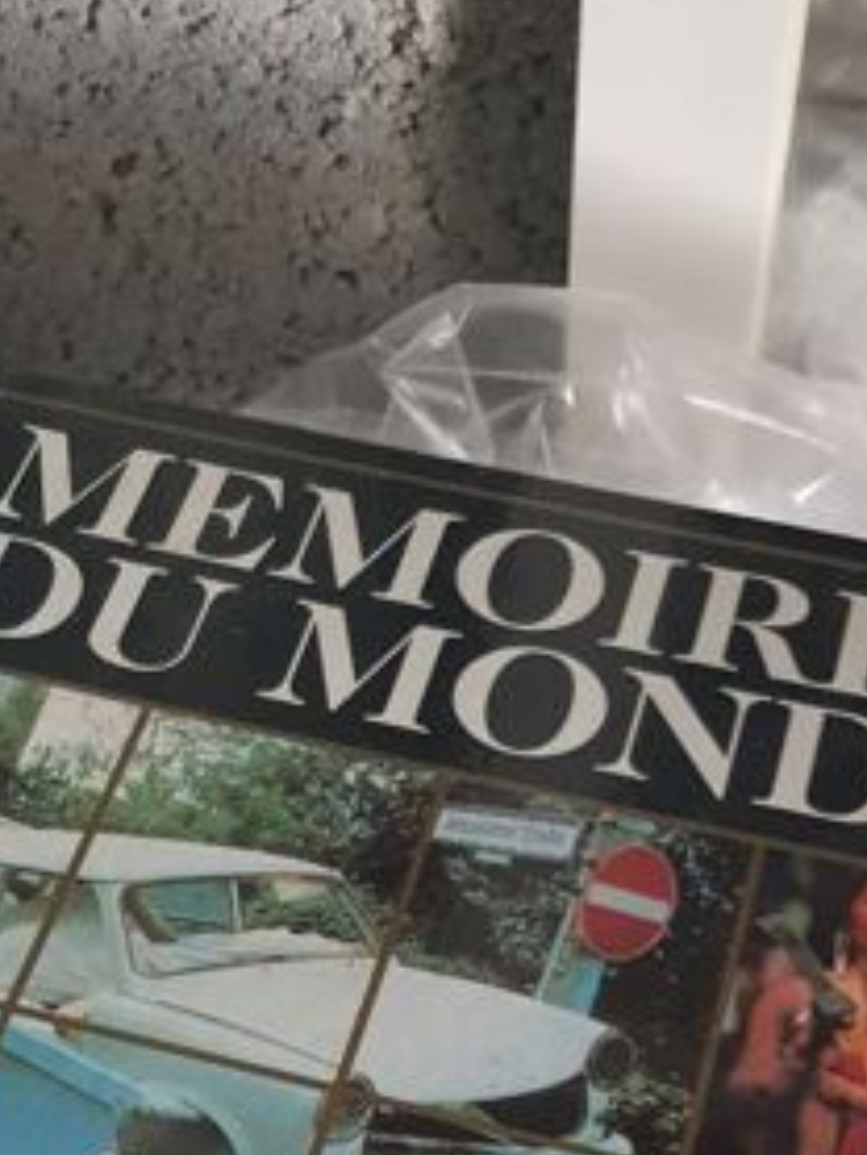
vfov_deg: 30.1
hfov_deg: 24.4
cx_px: 350
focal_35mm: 60
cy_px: 1138
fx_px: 2002
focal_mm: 4.2
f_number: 1.7
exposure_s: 1/10
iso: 320
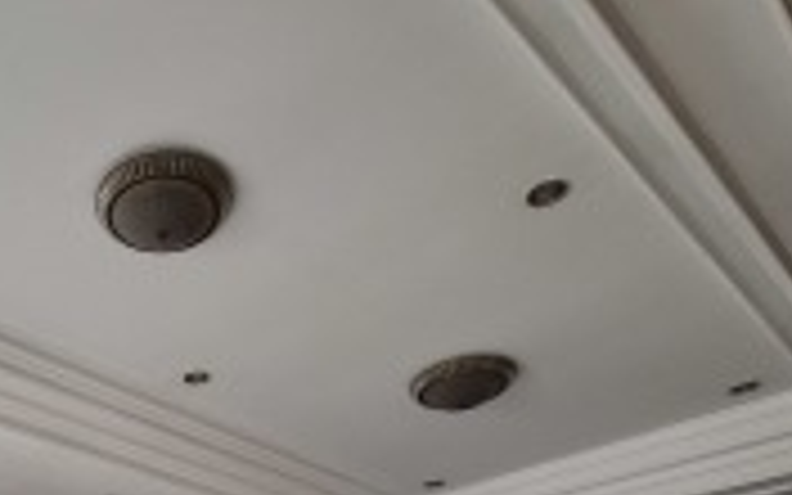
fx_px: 777
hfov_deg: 48.5
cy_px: 742
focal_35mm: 36
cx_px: 83
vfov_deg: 26.0
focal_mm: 2.2
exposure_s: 1/50
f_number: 2.2
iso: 125
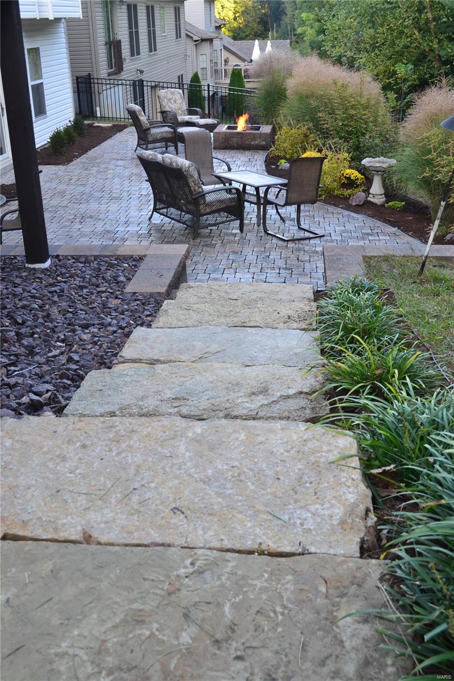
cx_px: 227
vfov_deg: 49.6
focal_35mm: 39
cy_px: 340
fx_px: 738
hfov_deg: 34.2
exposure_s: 1/40
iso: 400
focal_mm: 26
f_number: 7.1
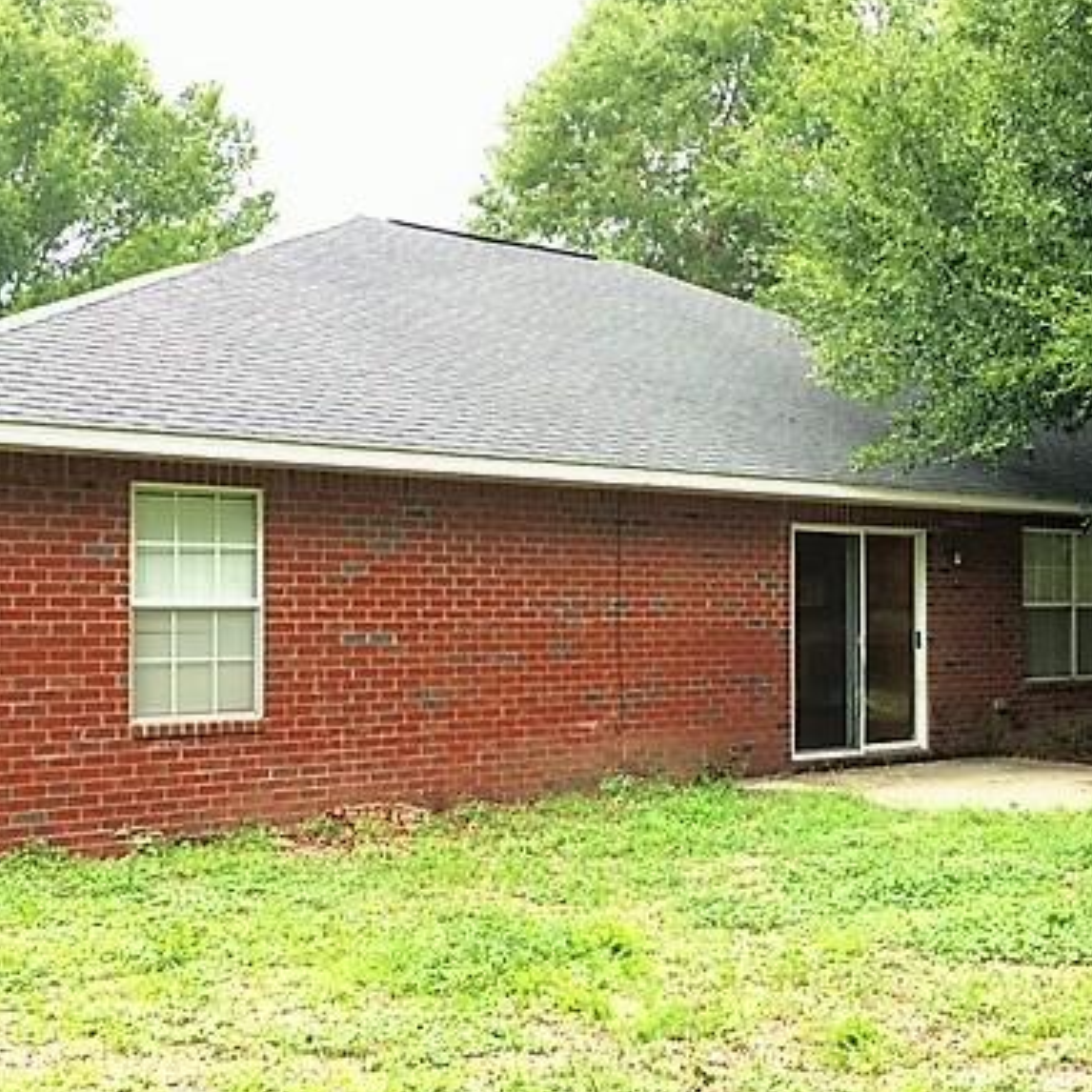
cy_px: 629
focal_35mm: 43
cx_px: 663
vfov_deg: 39.1
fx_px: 1535
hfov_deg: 39.0
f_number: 2.2
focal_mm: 4.15
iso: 25
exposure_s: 1/60
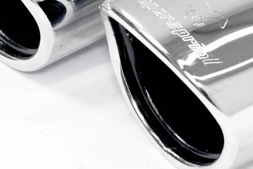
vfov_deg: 4.0
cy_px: -62
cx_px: 327
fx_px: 2396
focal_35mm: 341
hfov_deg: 6.0
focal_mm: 62
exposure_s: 1/80
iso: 2500
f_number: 13
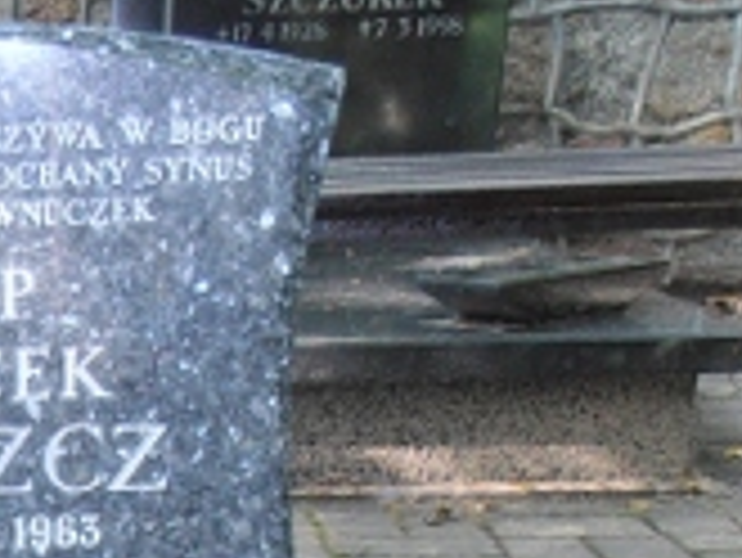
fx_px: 1995
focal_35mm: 93
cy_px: 950
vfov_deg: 14.3
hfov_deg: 19.2
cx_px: -274
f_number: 3
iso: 125
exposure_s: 1/30
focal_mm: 4.2
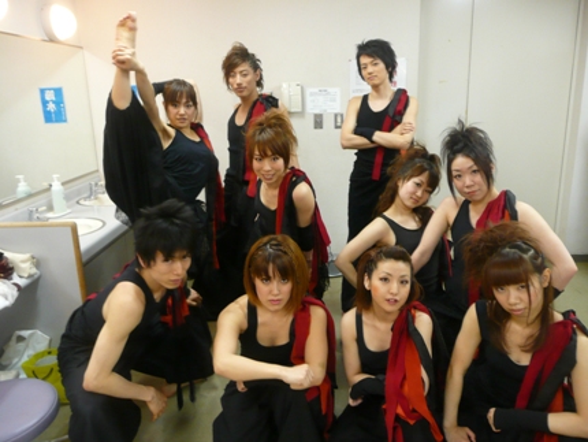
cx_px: 294
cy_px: 221
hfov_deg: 63.4
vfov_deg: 49.8
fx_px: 476
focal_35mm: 28
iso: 200
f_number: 3.3
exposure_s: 1/8
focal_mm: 4.6
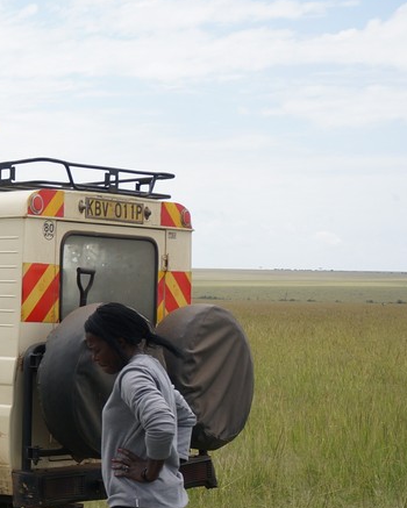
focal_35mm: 93
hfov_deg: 15.1
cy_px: 337
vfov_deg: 20.5
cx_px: -240
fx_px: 1399
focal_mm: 24
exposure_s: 1/500
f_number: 5
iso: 100
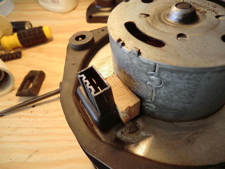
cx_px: 112
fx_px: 156
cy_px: 84
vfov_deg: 56.8
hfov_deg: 71.6
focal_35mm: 24
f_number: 3.2
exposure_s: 1/60
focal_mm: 4.3
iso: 80
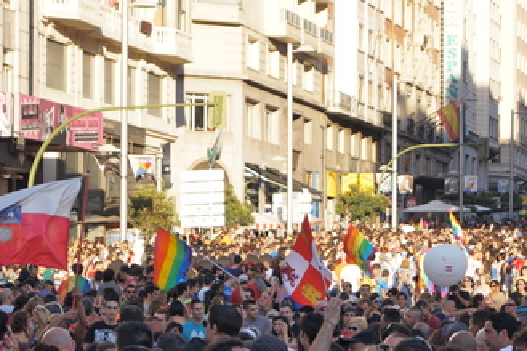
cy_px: 284
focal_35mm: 158
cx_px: 412
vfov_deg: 8.7
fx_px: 2311
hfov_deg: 13.0
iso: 200
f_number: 5.6
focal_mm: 55
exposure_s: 1/250
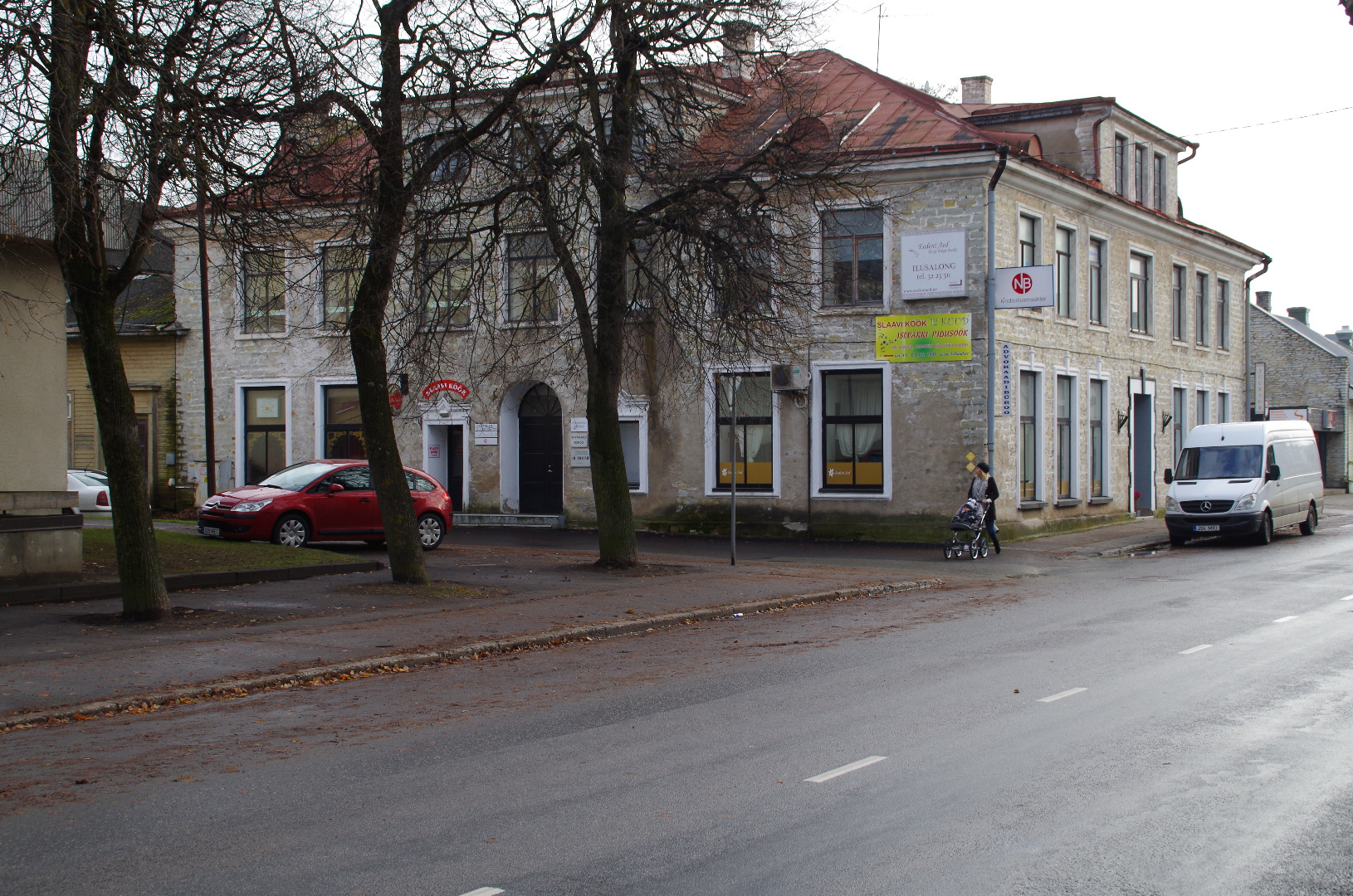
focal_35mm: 49
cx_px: 676
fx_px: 1838
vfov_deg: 27.4
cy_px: 448
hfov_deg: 40.4
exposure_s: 1/60
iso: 250
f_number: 11
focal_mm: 33
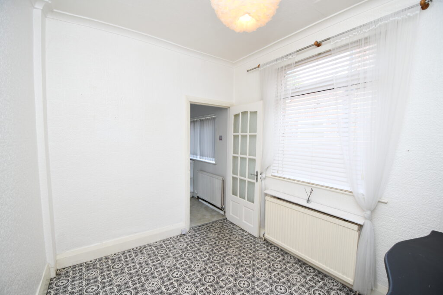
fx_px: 185
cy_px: 148
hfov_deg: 100.4
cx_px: 222
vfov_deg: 77.3
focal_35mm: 15
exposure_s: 1/40
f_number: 3.5
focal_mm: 10
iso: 100
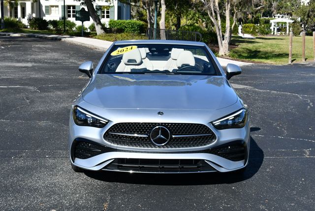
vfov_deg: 21.3
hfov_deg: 31.4
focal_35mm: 64
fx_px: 560
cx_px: 158
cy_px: 106
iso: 100
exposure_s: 1/320
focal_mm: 32
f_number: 8
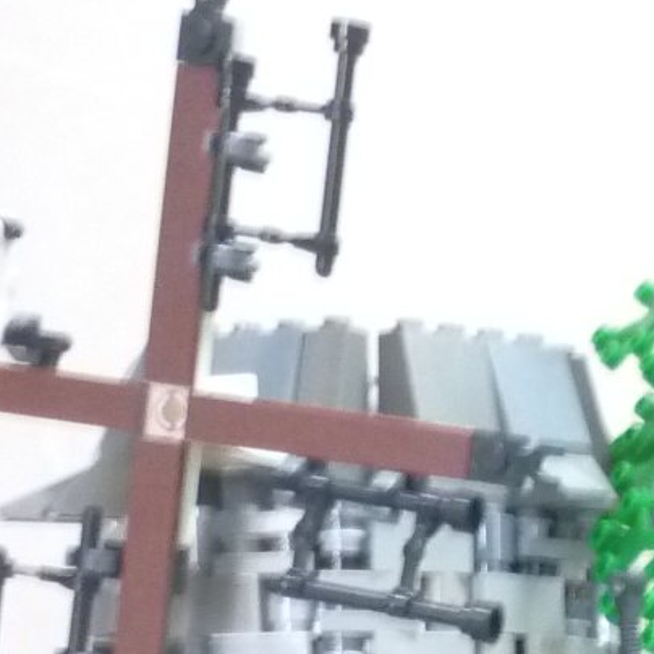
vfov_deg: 11.2
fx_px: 3163
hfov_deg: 11.2
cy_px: 1043
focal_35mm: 148
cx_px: 1047
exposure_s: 1/10
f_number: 2.8
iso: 400
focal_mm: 5.5
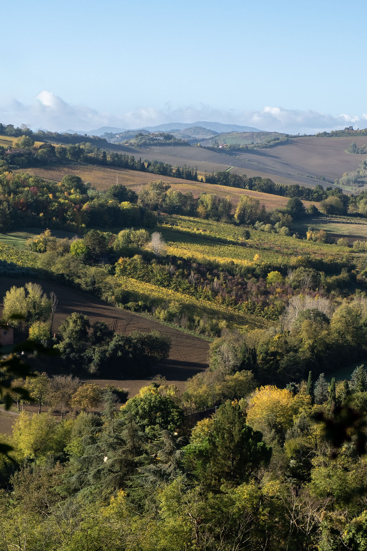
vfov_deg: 20.2
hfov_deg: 13.6
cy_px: 263
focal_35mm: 101
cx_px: 168
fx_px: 1544
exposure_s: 1/250
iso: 100
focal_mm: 50
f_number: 6.4
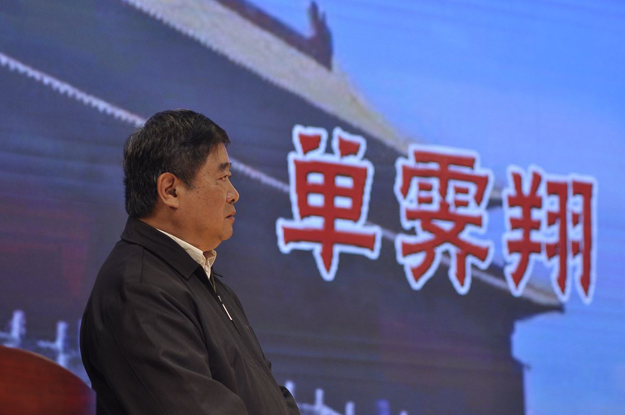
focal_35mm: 183
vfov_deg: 7.5
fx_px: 3173
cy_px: 208
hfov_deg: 11.2
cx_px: 312
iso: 500
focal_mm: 122
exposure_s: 1/100
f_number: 4.2
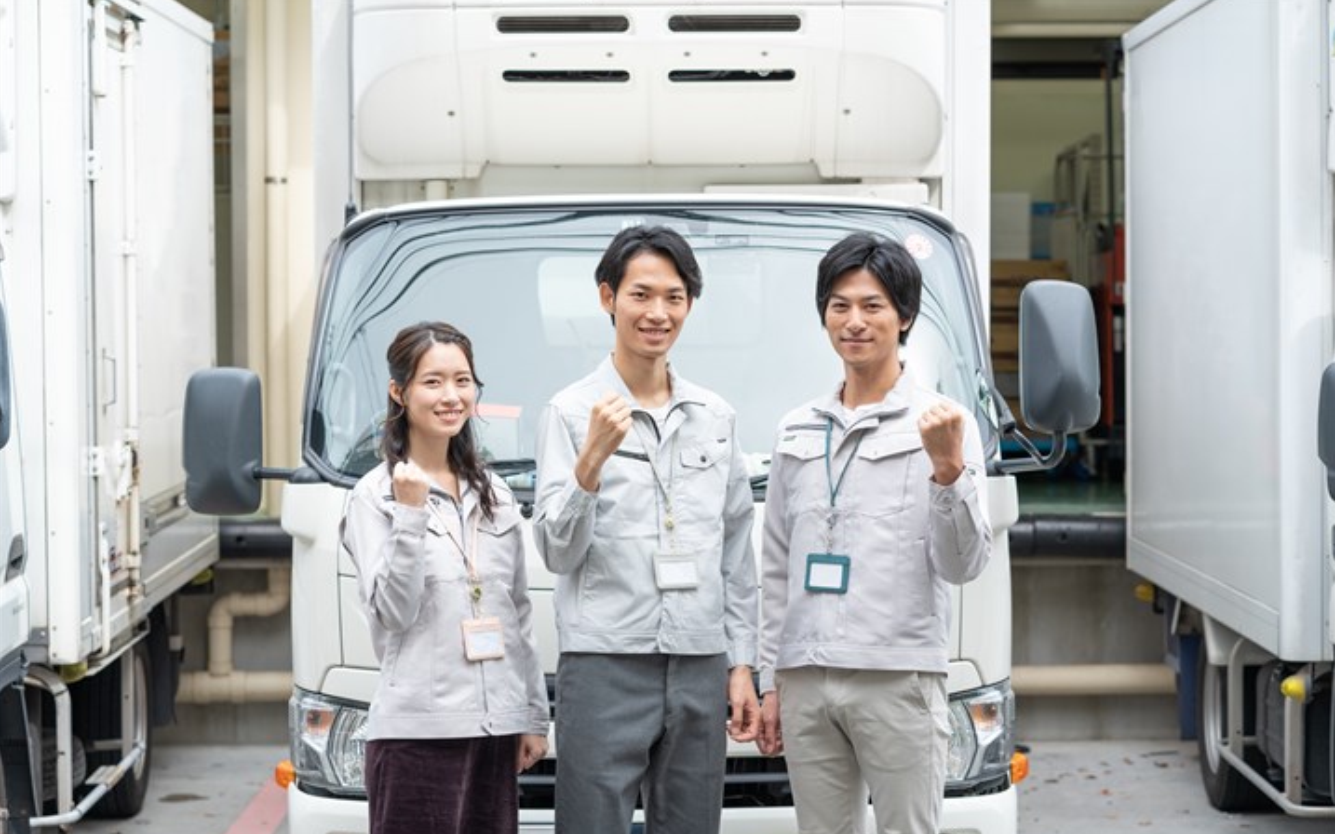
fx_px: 3165
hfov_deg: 23.8
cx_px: 668
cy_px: 437
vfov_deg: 15.0
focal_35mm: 87
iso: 200
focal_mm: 85
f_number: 4.5
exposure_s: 1/250
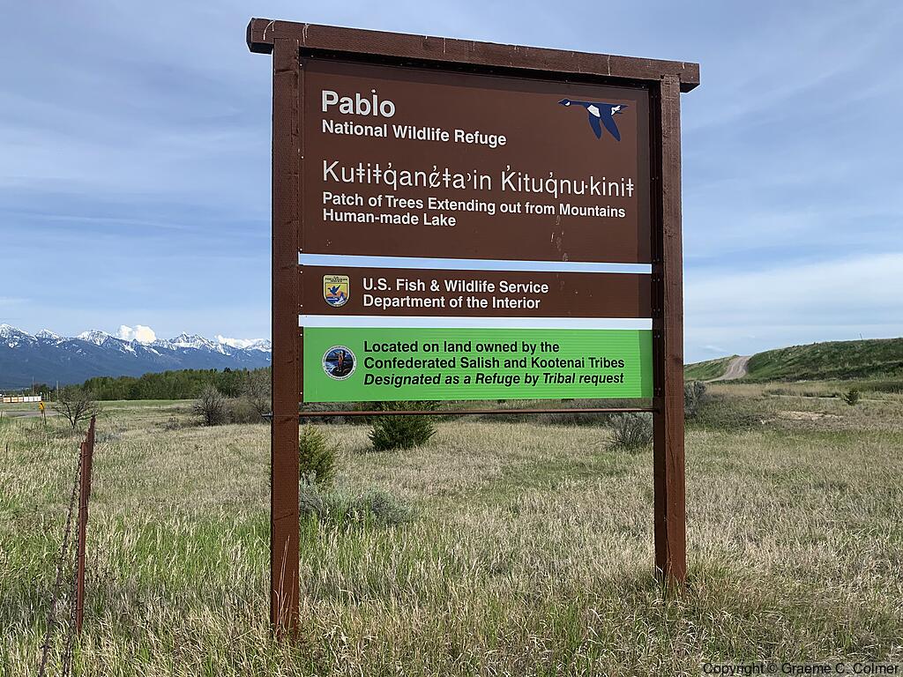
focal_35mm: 26
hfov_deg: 67.3
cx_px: 452
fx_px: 678
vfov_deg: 53.1
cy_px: 338
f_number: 1.8
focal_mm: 4.25
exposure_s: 1/2364
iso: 25
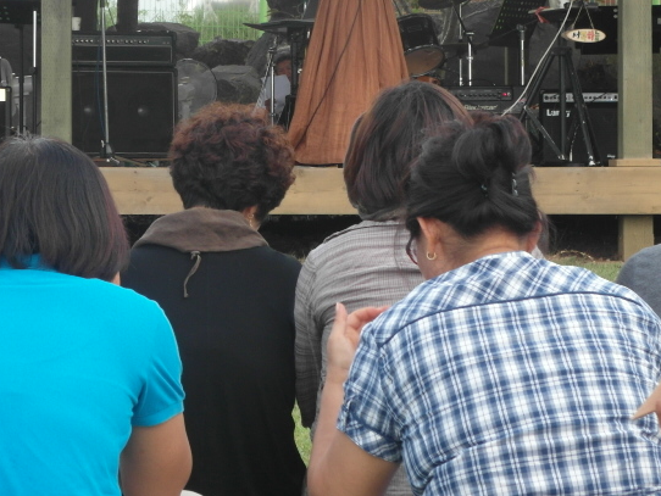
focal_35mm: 136
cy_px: 93
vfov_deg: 10.9
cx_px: 226
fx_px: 2598
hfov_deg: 14.5
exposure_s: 1/125
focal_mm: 15.6
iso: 100
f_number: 4.3
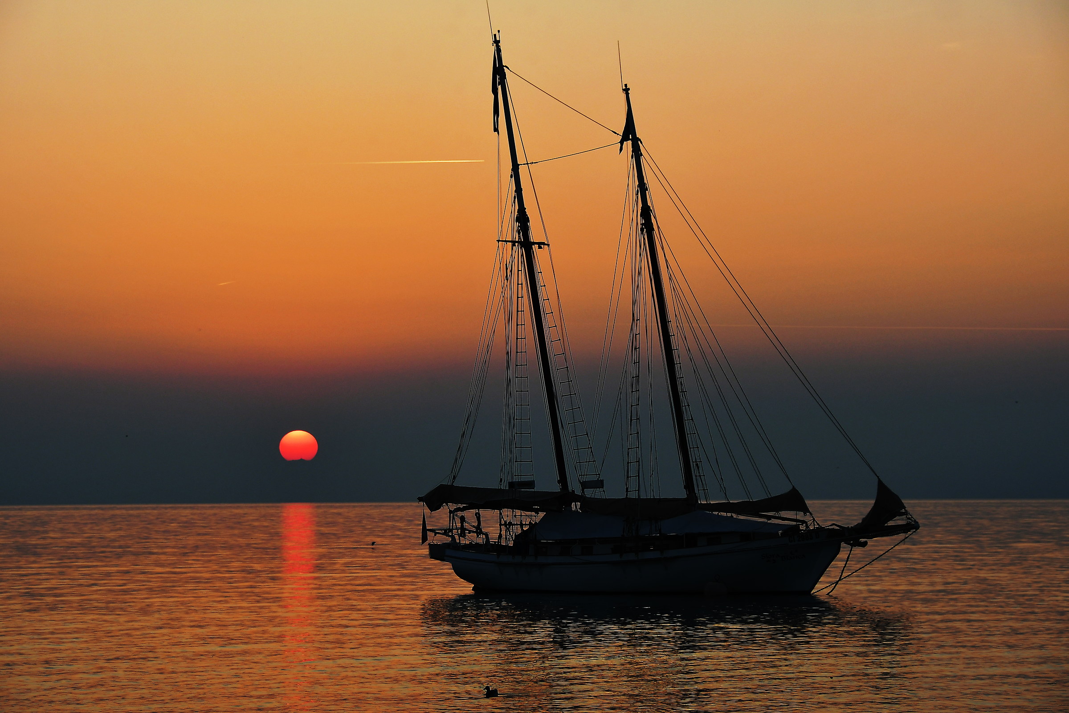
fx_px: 3830
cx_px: 534
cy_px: 356
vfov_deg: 10.6
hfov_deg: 15.9
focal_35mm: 129
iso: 200
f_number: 5.6
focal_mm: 86
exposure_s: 1/500
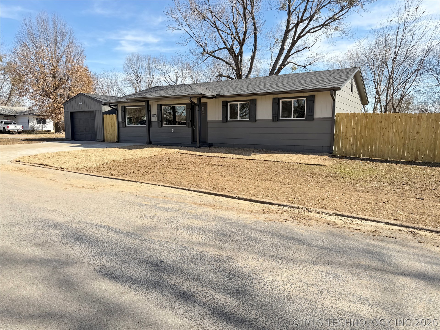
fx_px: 305
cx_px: 220
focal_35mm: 24
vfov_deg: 56.8
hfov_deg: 71.6
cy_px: 165
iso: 80
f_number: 1.78
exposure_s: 1/1361
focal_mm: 6.76
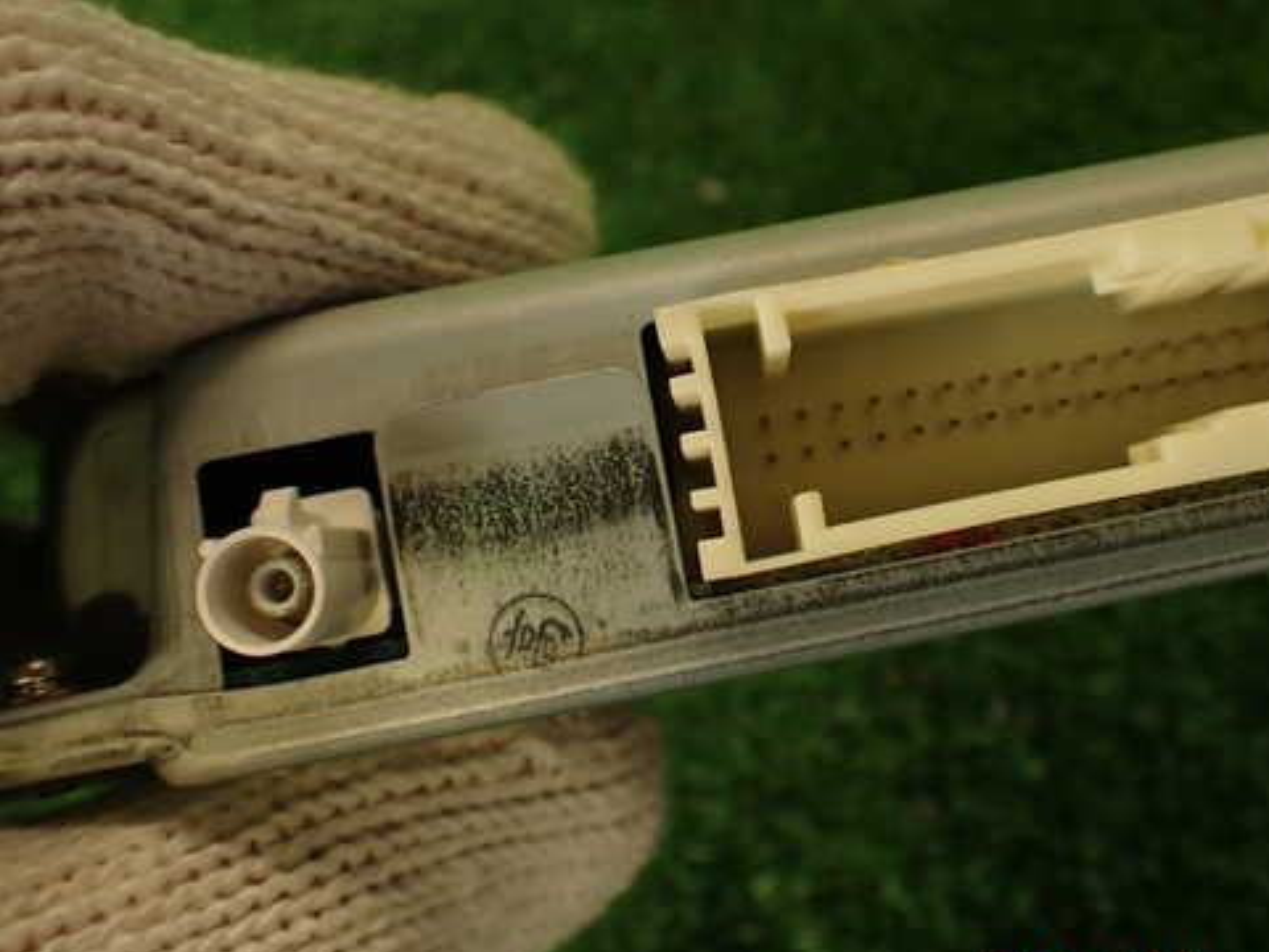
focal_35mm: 40
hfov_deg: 46.4
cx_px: 790
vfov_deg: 35.9
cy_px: 423
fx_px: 1466
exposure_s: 1/60
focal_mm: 5.79
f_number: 2.4
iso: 160
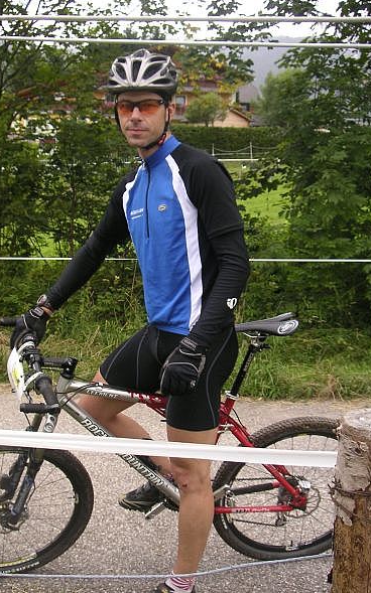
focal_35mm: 41
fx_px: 663
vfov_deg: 48.2
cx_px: 158
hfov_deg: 31.2
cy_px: 300
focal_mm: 6
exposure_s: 1/45
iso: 50
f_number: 2.8
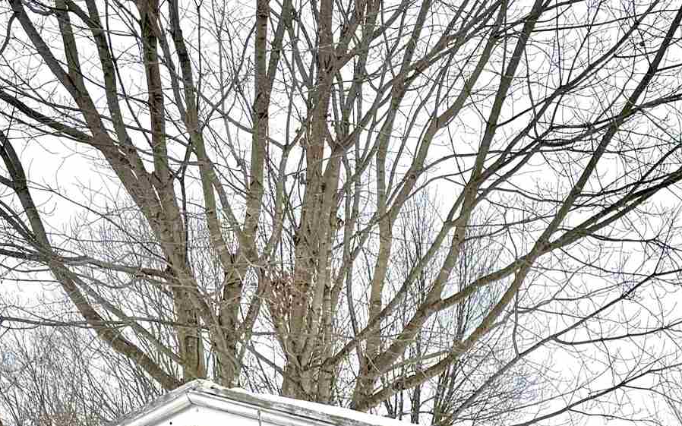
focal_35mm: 87
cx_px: 635
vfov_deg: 13.3
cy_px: 802
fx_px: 1617
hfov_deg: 23.1
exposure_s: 1/1361
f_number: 1.78
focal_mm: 6.76
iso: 80
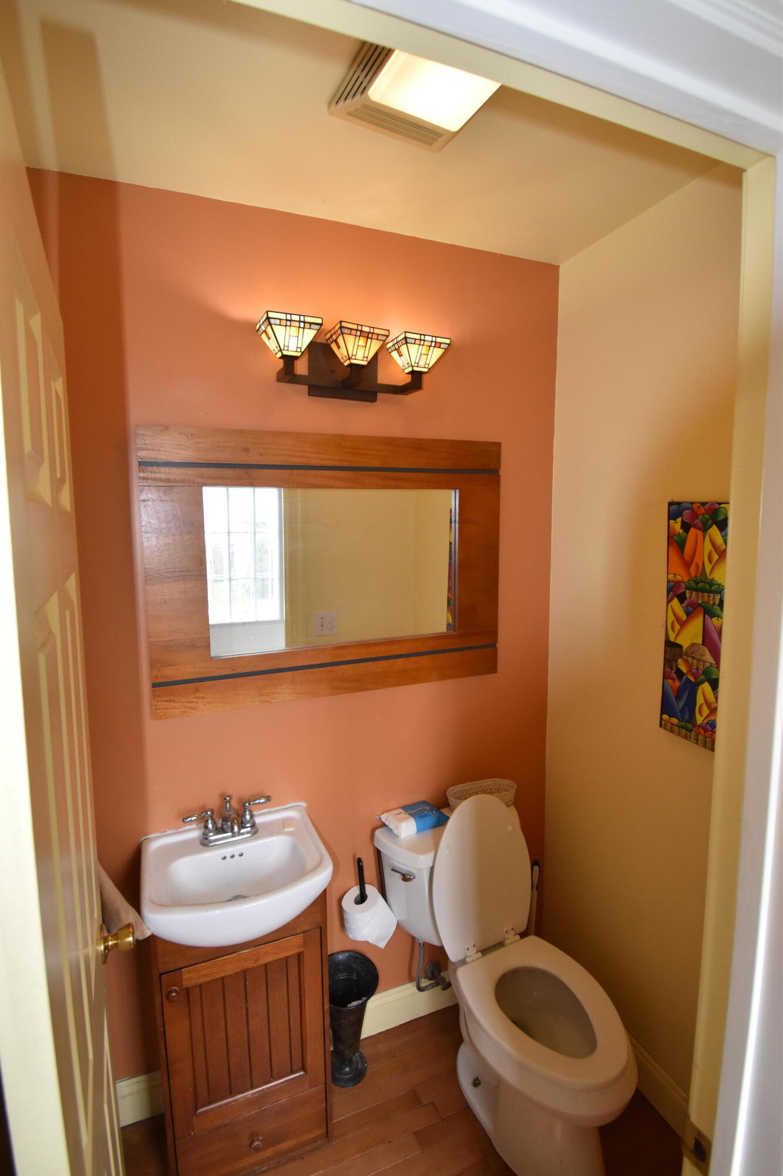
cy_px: 588
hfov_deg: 72.0
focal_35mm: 16
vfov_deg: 95.0
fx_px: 538
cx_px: 392
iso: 800
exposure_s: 1/200
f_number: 4.8
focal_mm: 11
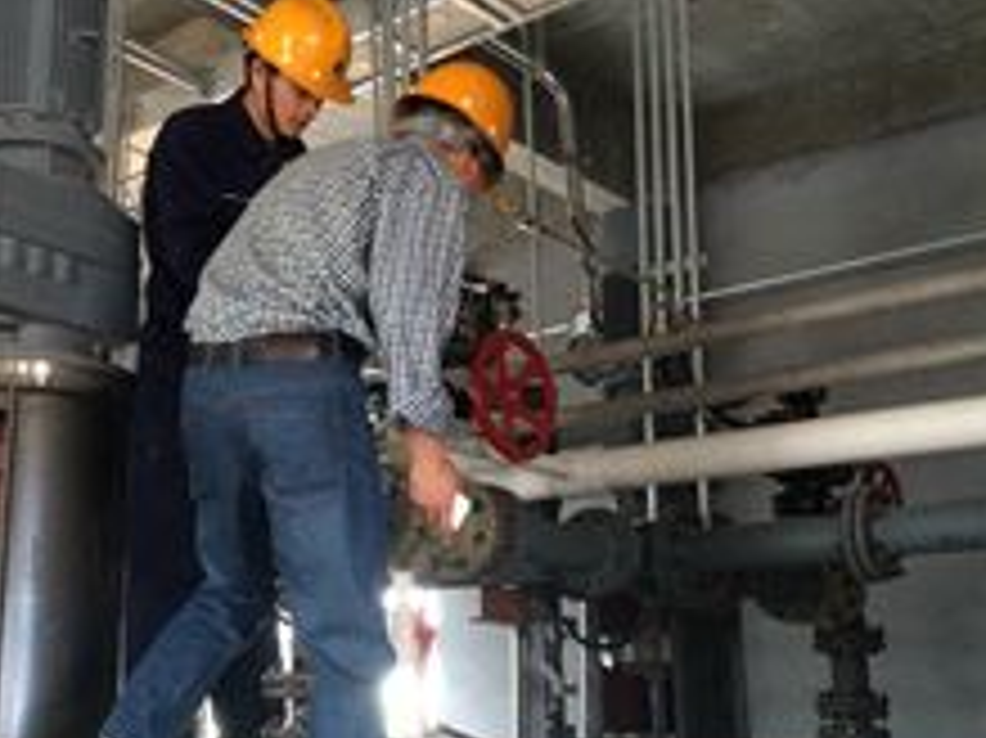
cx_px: 275
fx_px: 1366
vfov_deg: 30.2
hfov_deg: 38.9
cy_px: 443
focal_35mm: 48
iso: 250
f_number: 2.2
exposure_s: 1/30
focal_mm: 4.12
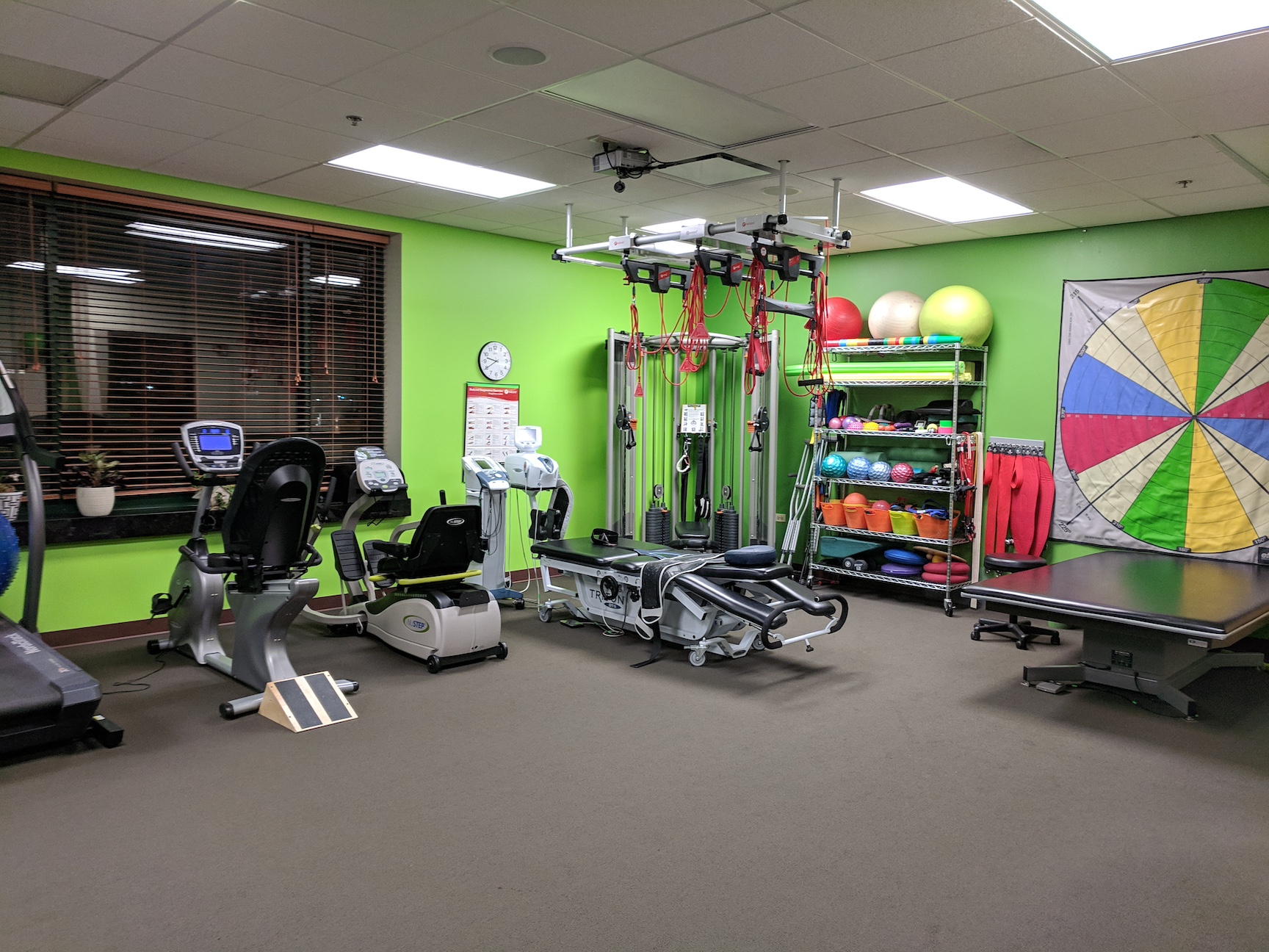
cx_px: 634
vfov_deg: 53.1
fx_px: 953
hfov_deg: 67.3
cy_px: 476
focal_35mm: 26
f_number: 2
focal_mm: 4.67
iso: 245
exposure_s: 1/60
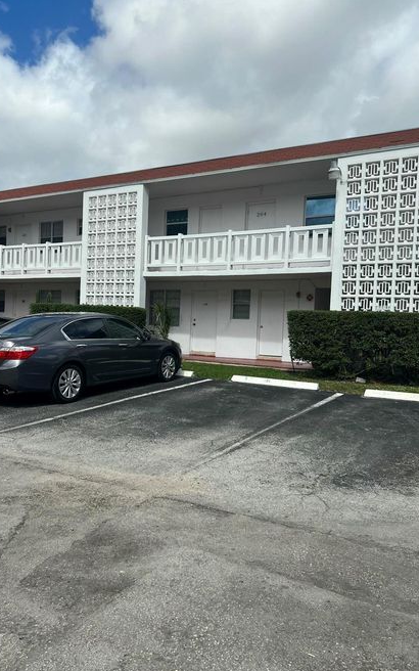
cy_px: 339
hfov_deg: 44.5
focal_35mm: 28
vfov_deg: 66.5
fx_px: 512
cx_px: 193
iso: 50
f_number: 1.5
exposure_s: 1/5587
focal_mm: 5.7
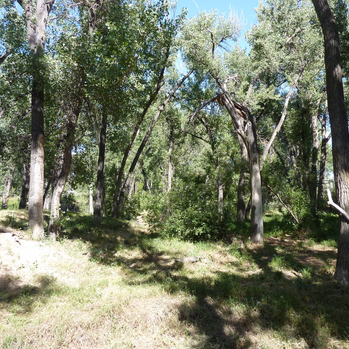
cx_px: 190
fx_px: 342
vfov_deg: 54.0
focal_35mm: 30
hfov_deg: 54.0
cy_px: 174
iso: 160
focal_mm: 4.1
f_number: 3.3
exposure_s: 1/500
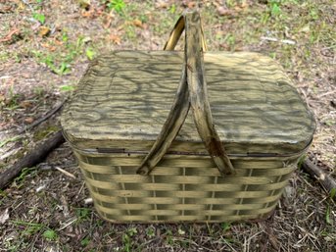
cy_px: 126
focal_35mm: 24
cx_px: 168
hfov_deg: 71.6
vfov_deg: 56.8
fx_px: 233
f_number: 1.78
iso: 80
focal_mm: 6.76
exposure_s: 1/506
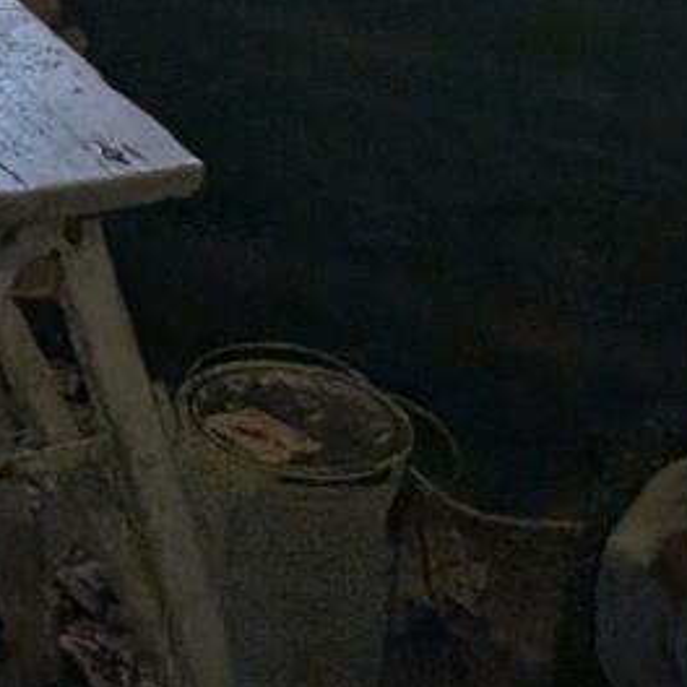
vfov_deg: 9.1
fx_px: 3615
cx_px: -150
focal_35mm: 161
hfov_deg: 10.7
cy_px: -1278
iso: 66
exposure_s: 1/364
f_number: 1.68
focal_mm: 6.9
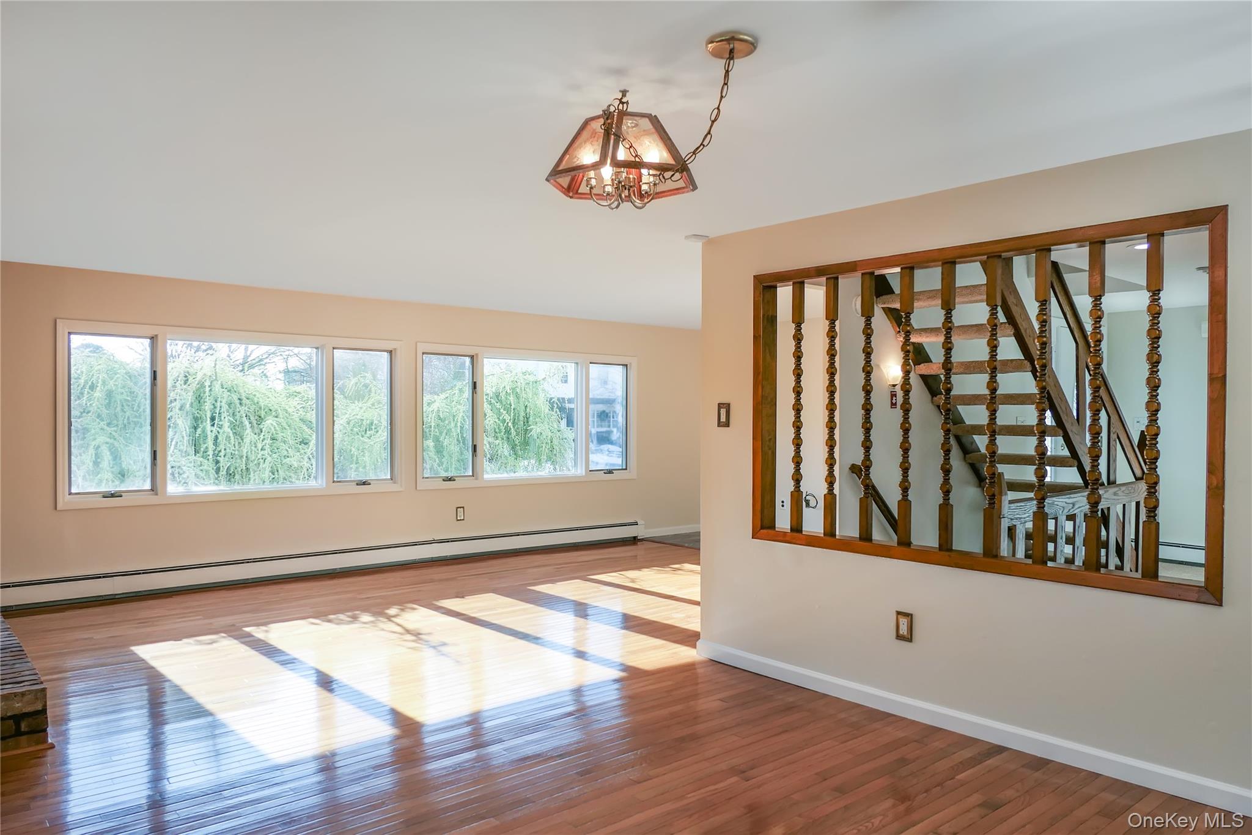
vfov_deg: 53.1
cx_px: 626
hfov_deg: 73.7
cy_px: 418
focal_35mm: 24
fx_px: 835
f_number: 2.8
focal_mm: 8.8
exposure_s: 1/320
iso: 125
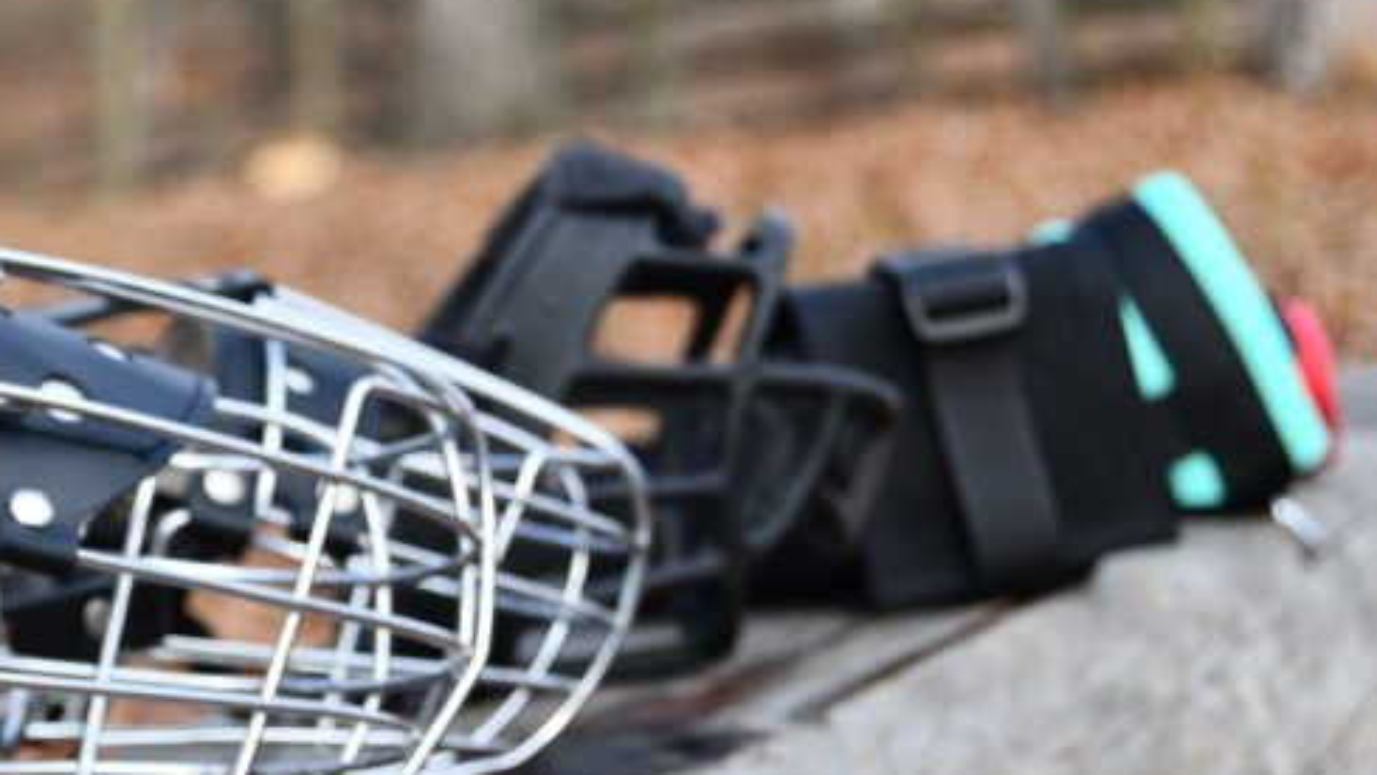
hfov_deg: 13.5
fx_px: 5769
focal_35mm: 158
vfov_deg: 7.7
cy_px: 447
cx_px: 245
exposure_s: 1/250
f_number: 5.6
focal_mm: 48
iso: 250
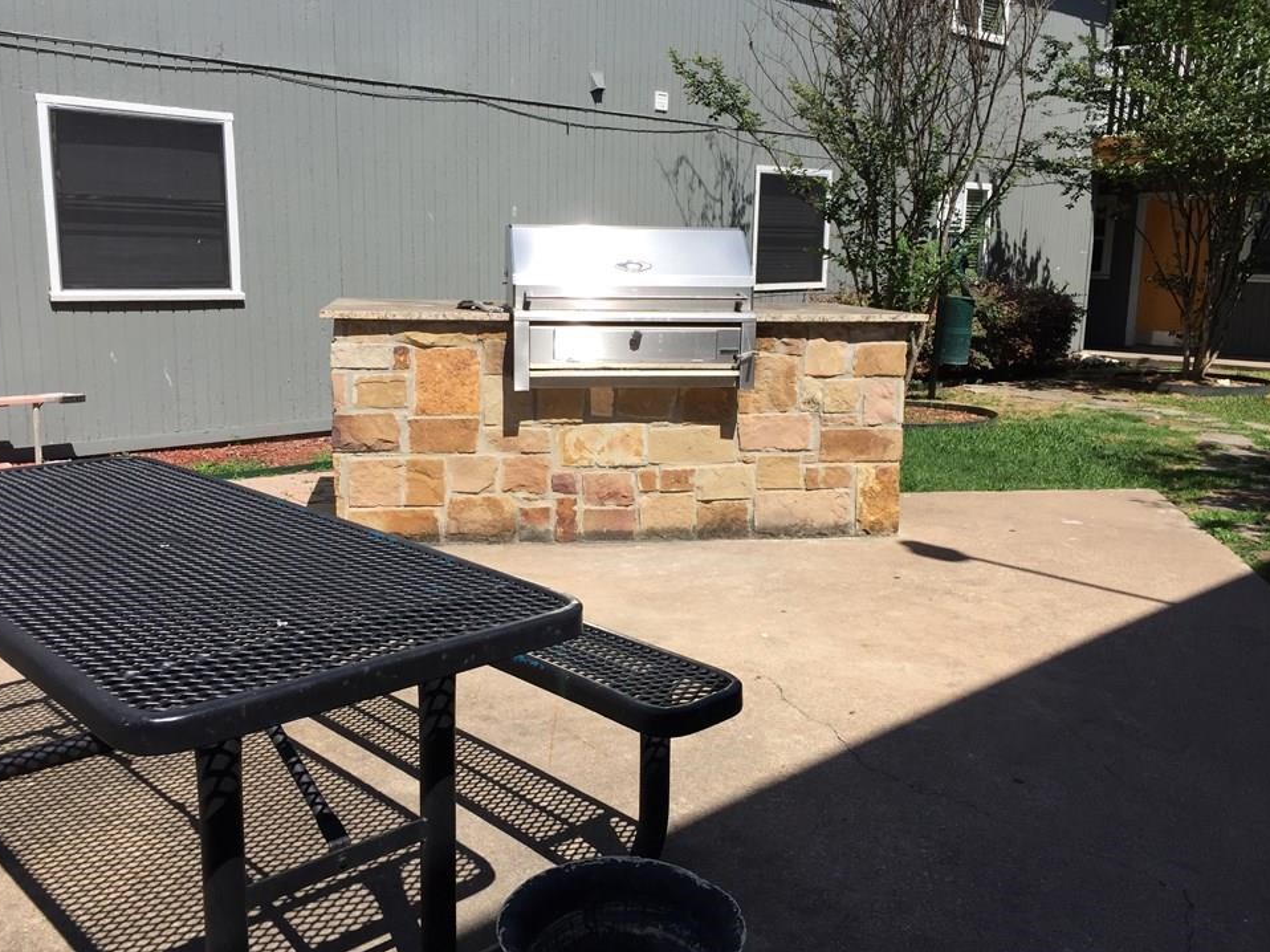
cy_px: 487
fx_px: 1137
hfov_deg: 58.3
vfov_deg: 45.4
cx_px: 595
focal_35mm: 31
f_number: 2.2
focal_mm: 4.15
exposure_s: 1/2326
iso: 32
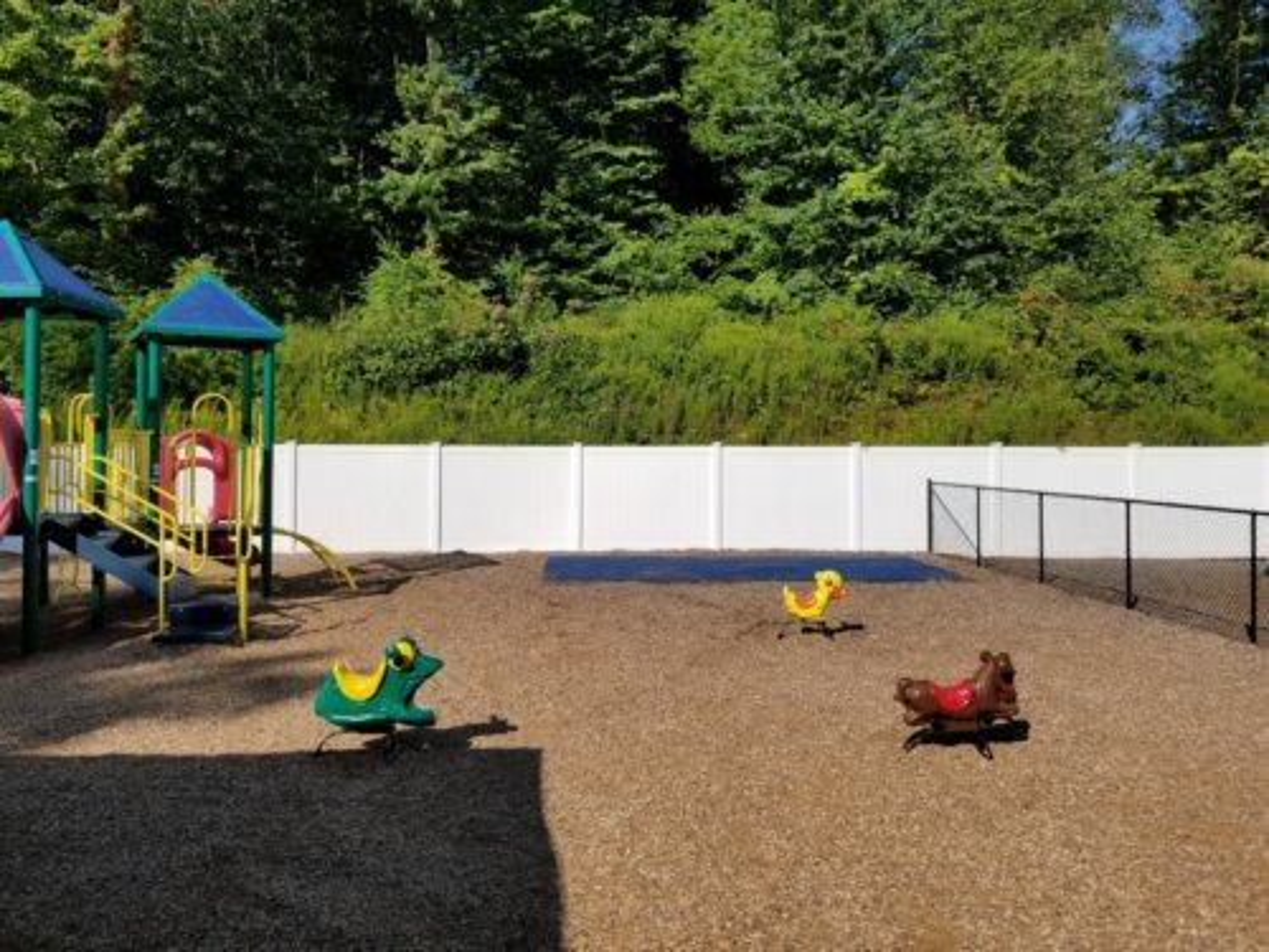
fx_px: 953
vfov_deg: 53.1
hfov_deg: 67.3
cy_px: 476
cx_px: 634
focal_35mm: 26
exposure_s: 1/4320
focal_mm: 4.25
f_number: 1.7
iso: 50
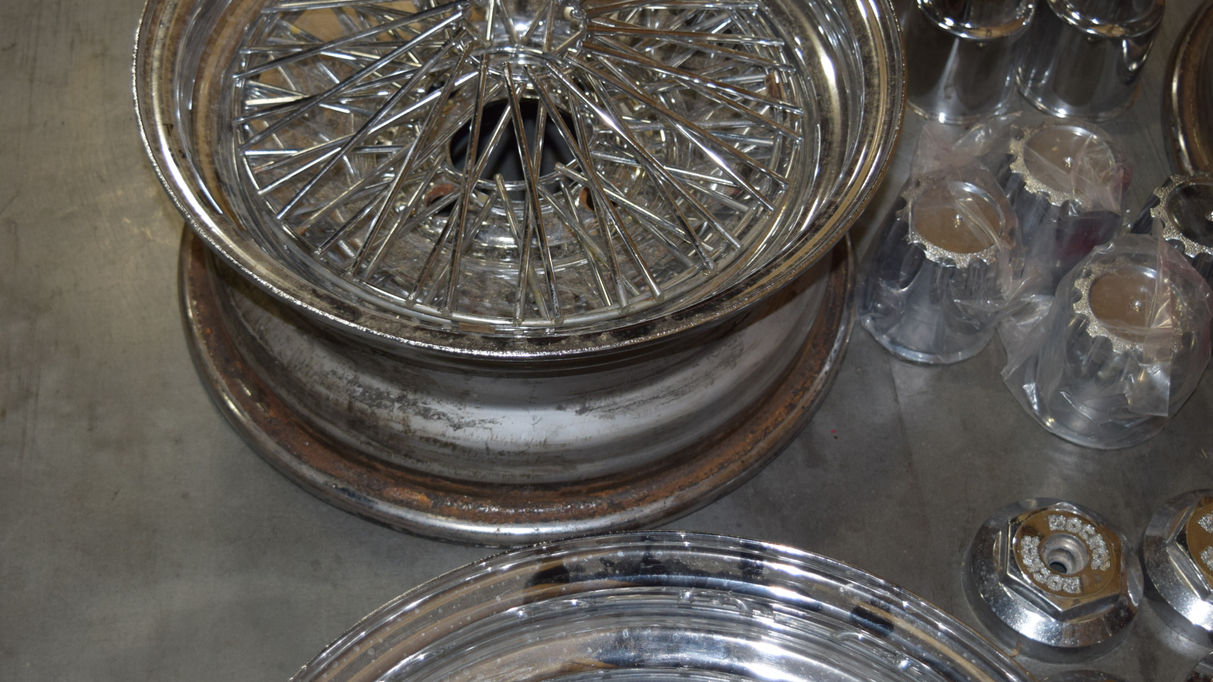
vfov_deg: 19.8
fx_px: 1951
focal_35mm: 61
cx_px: 542
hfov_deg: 34.5
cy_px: 287
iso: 400
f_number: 4.2
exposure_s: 1/40
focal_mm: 31
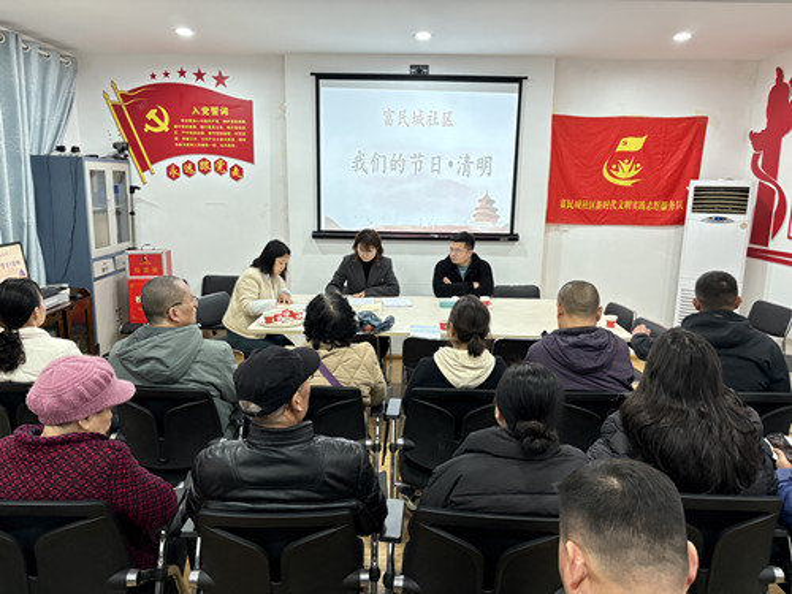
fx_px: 595
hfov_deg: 67.3
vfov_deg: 53.1
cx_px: 396
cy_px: 297
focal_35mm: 26
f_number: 1.6
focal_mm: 5.96
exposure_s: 1/60
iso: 400
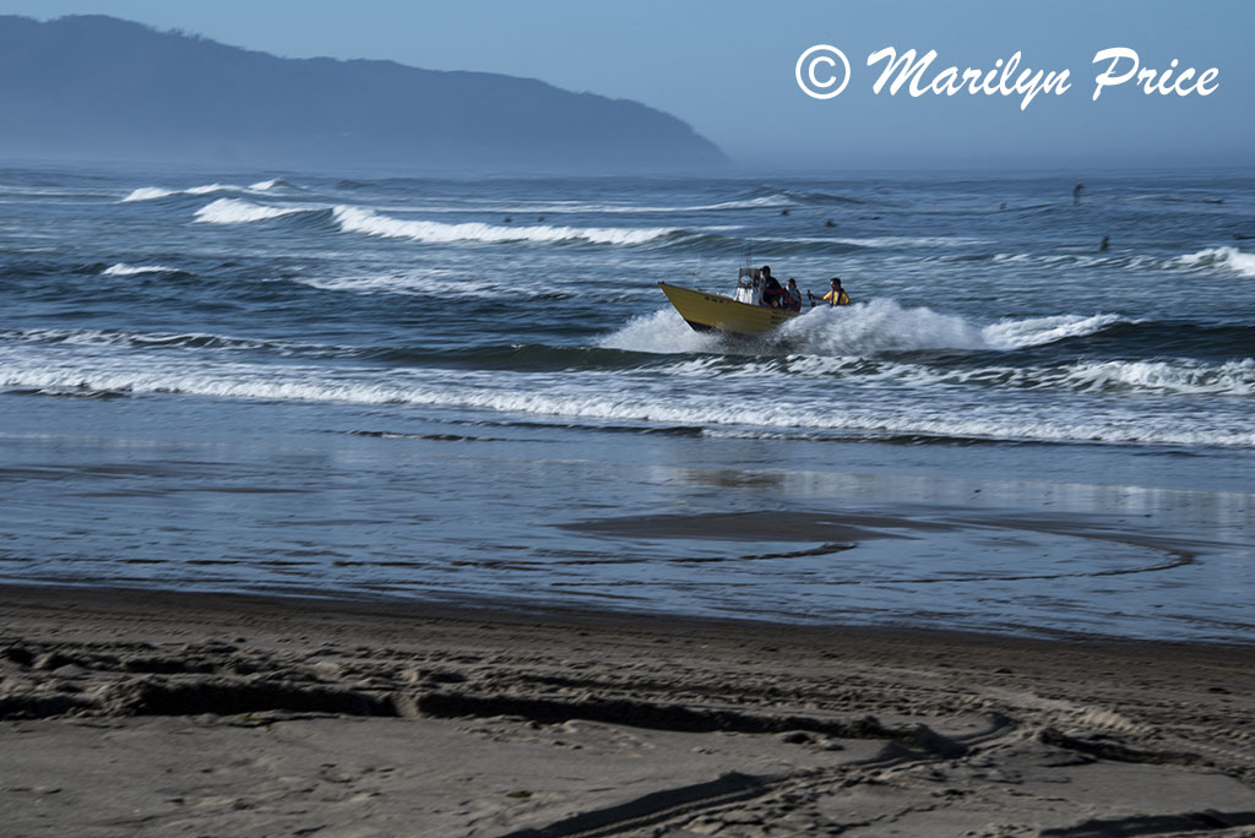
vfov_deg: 10.2
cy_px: 419
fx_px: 4709
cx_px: 628
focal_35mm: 135
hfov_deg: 15.2
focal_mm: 135
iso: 100
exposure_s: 1/45
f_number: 16
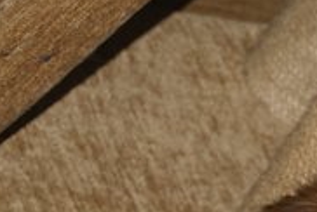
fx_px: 2600
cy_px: 288
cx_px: 449
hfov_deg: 6.9
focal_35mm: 295
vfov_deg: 4.7
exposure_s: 1/80
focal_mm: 55
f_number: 5.6
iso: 400
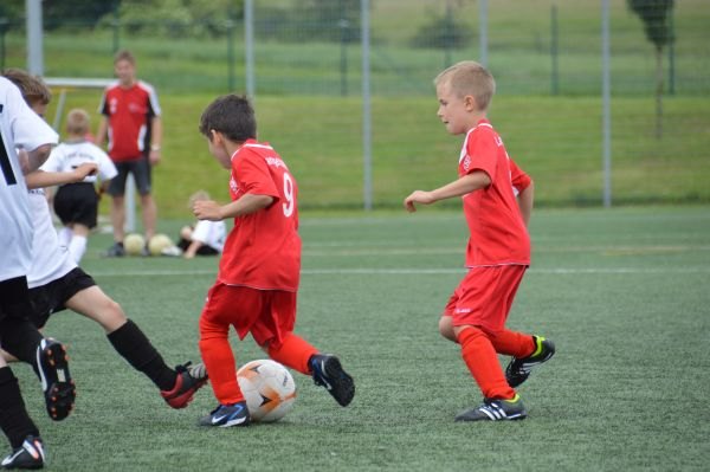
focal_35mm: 300
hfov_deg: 6.9
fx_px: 5912
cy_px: 236
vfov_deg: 4.6
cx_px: 355
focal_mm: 200
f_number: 5.6
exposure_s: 1/1000
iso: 400
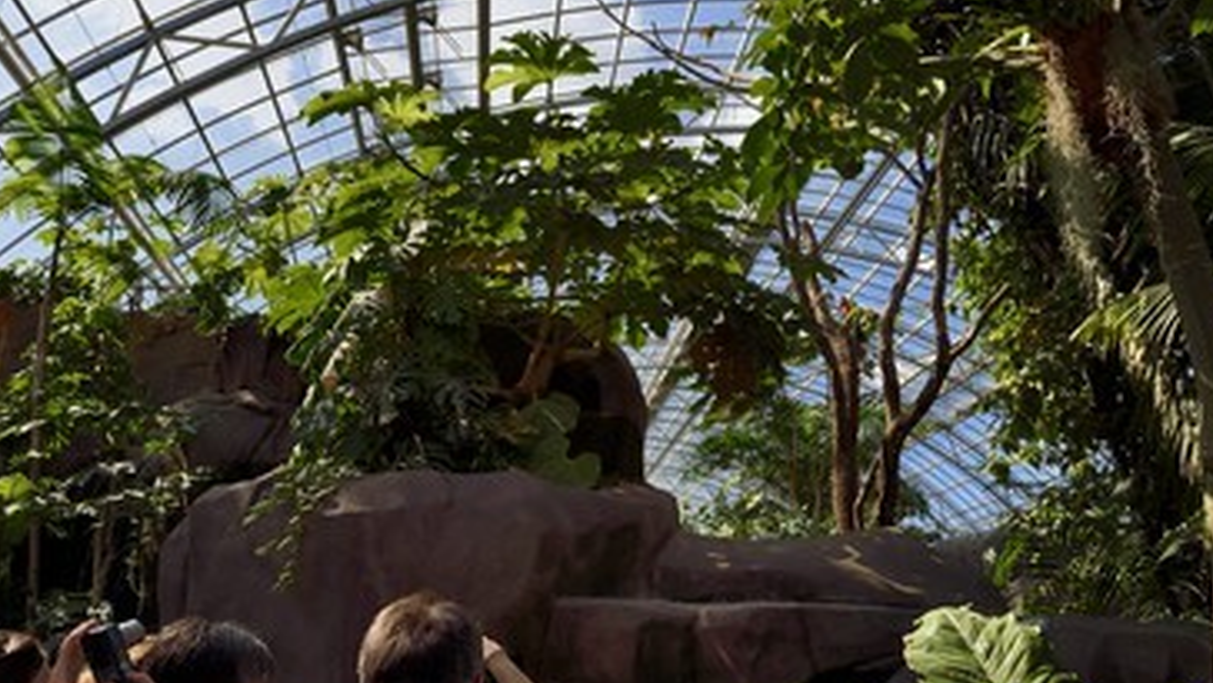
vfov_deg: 39.8
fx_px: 933
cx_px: 630
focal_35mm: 29
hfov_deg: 66.0
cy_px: 446
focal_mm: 24
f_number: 14
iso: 400
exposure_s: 1/125
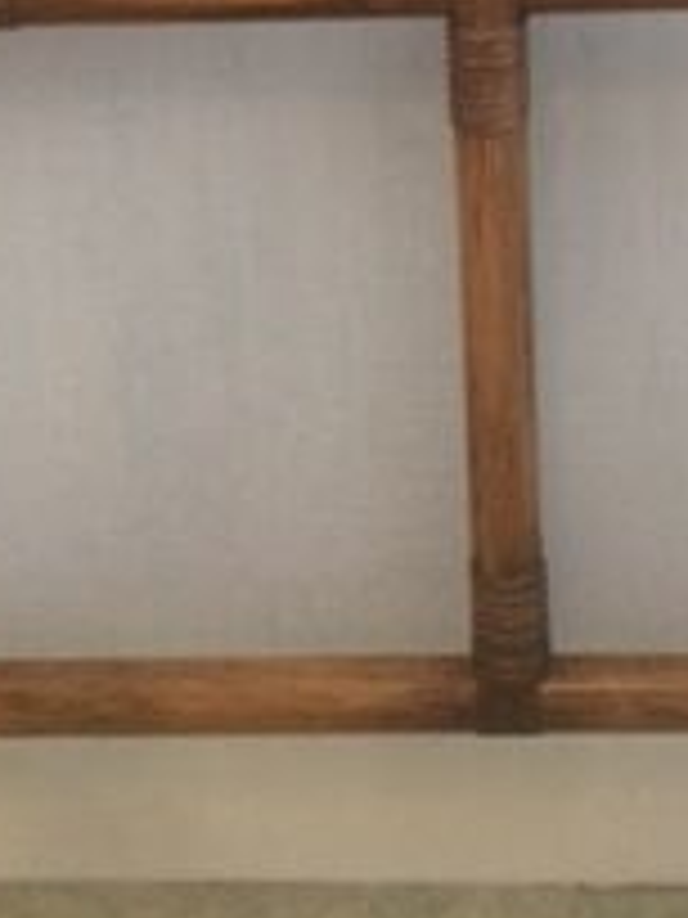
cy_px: -328
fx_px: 2412
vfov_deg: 19.6
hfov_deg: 16.2
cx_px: 513
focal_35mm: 91
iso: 200
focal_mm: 4.15
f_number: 2.2
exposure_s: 1/33
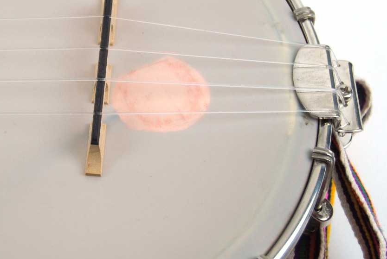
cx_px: 88
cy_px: 86
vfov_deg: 11.8
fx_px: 1249
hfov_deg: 17.5
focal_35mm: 116
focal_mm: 40
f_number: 5
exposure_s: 1/100
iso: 110
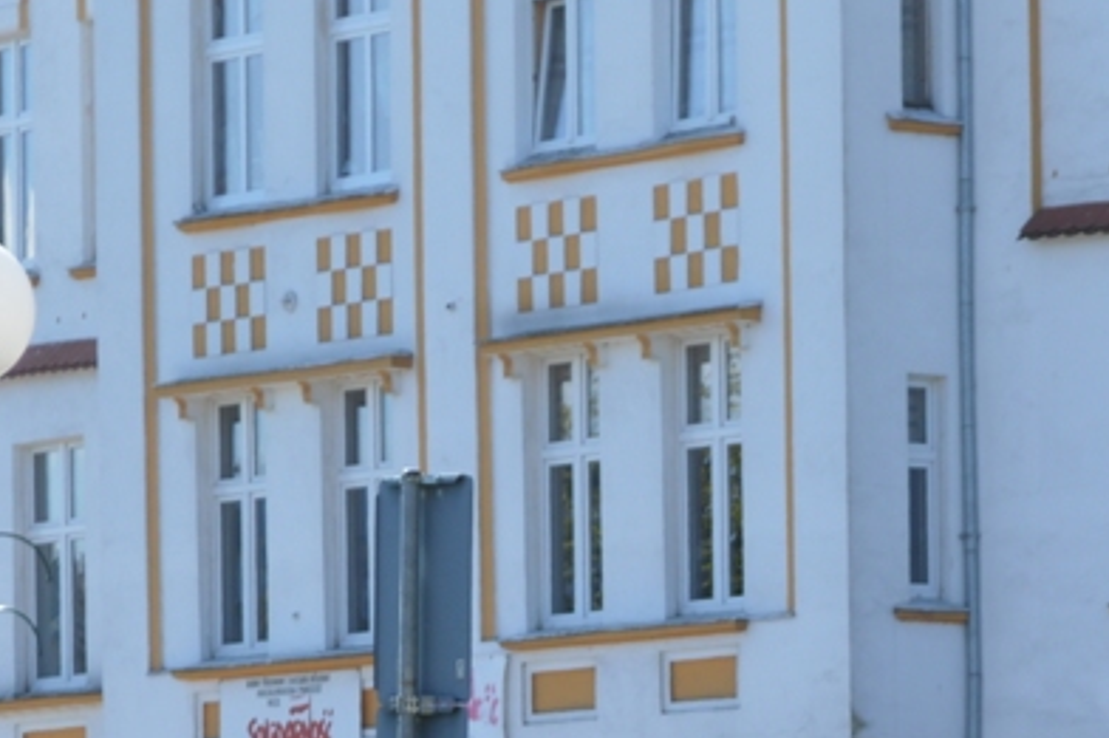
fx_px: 8498
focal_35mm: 276
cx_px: 1200
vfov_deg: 4.9
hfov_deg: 7.4
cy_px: 1253
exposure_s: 1/160
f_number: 6.3
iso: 100
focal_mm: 48
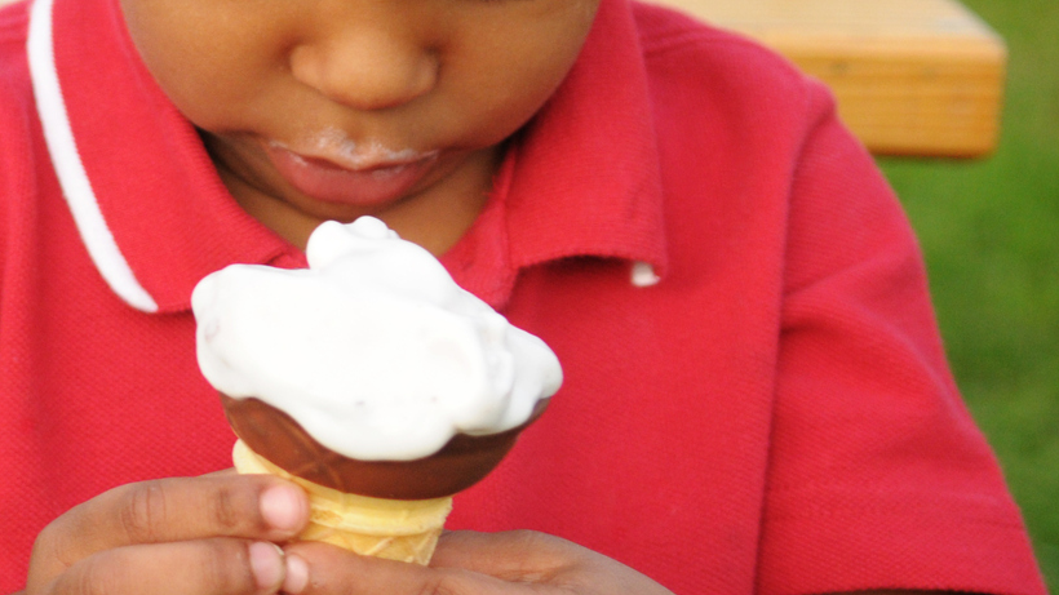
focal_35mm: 142
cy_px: 63
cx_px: -228
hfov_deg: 14.6
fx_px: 3997
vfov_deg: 8.5
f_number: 3.2
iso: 500
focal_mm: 35
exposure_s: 1/250
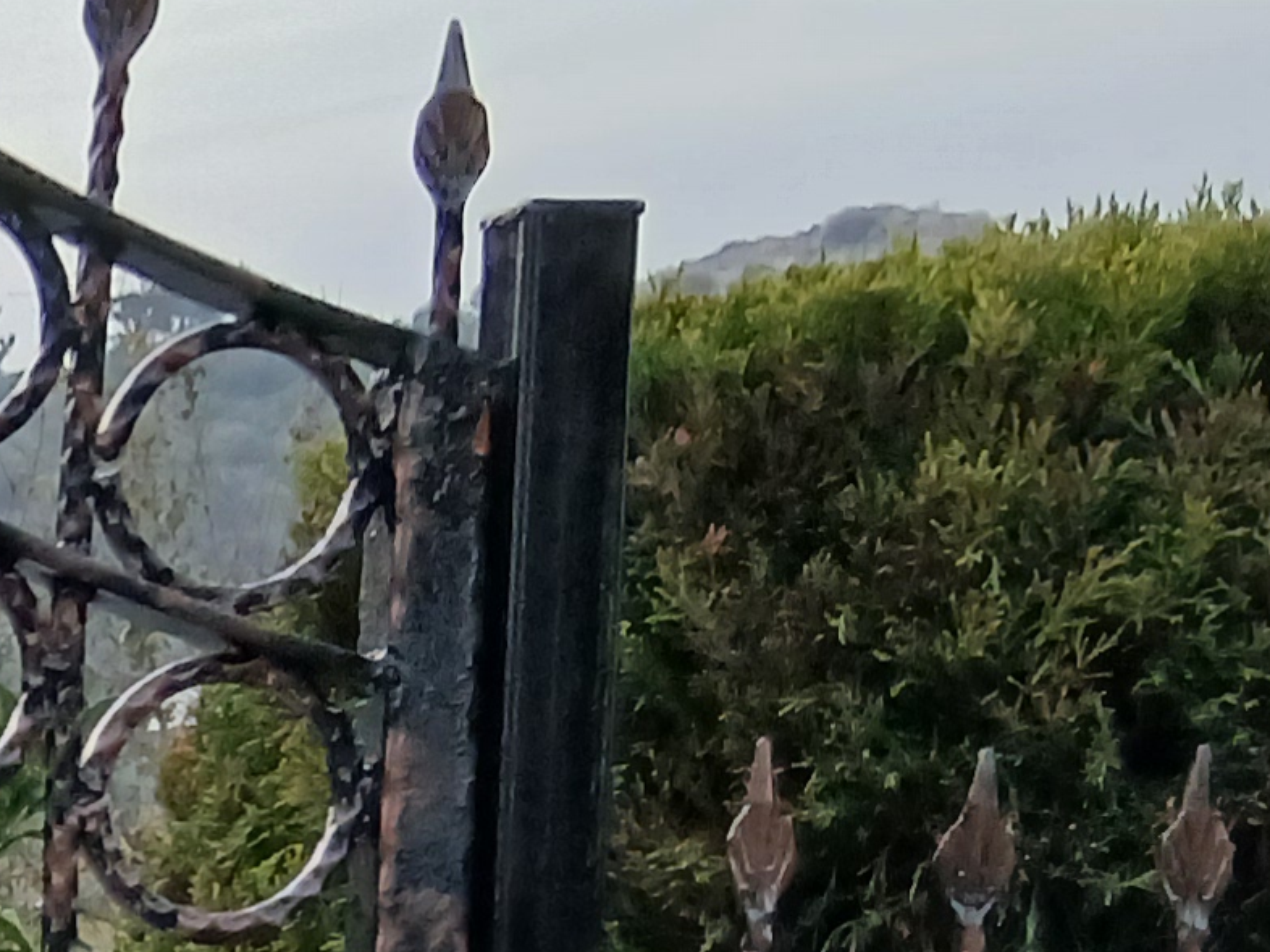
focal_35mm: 135
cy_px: 1697
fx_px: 4951
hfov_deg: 12.1
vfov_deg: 10.4
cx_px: -1640
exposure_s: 1/50
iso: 125
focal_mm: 3.98
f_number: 1.8
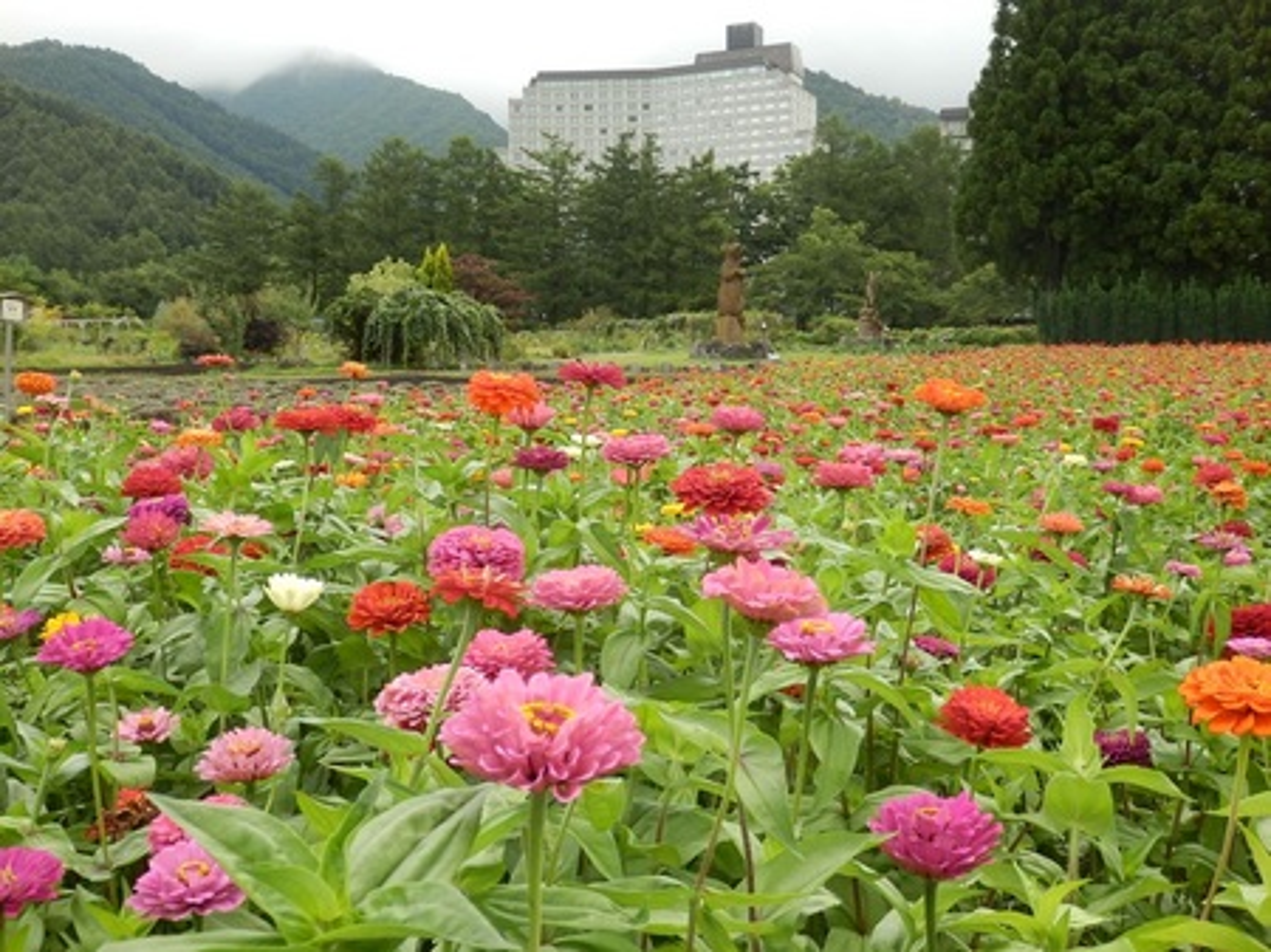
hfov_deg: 50.2
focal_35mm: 37
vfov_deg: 38.6
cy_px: 476
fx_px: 1358
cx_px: 636
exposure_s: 1/160
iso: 80
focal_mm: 6.6
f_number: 3.6
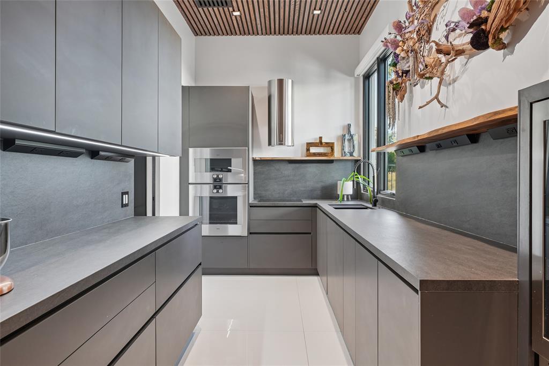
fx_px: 366
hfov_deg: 73.7
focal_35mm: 24
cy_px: 183
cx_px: 274
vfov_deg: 53.1
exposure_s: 1/6
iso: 320
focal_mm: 24
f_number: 9
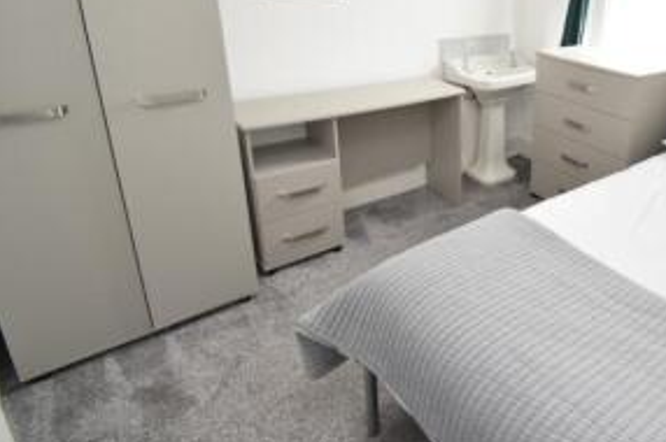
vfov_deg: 49.4
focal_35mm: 25
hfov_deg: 64.1
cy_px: 117
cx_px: 550
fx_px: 462
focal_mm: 10
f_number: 5.6
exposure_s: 1/125
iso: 720
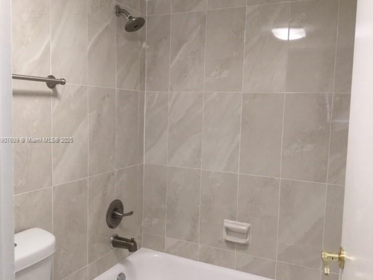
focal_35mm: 32
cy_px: 140
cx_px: 182
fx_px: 345
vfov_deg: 44.2
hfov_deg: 56.8
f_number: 2.4
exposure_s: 1/30
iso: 64
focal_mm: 3.3
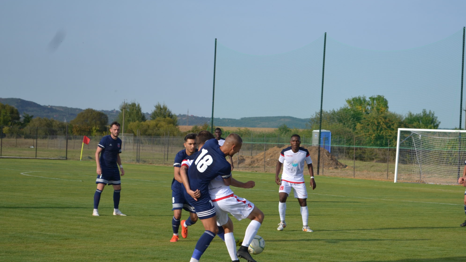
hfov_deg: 20.3
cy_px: 154
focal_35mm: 105
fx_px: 1298
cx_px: 288
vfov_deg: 11.5
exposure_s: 1/320
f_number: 5.6
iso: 100
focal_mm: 52
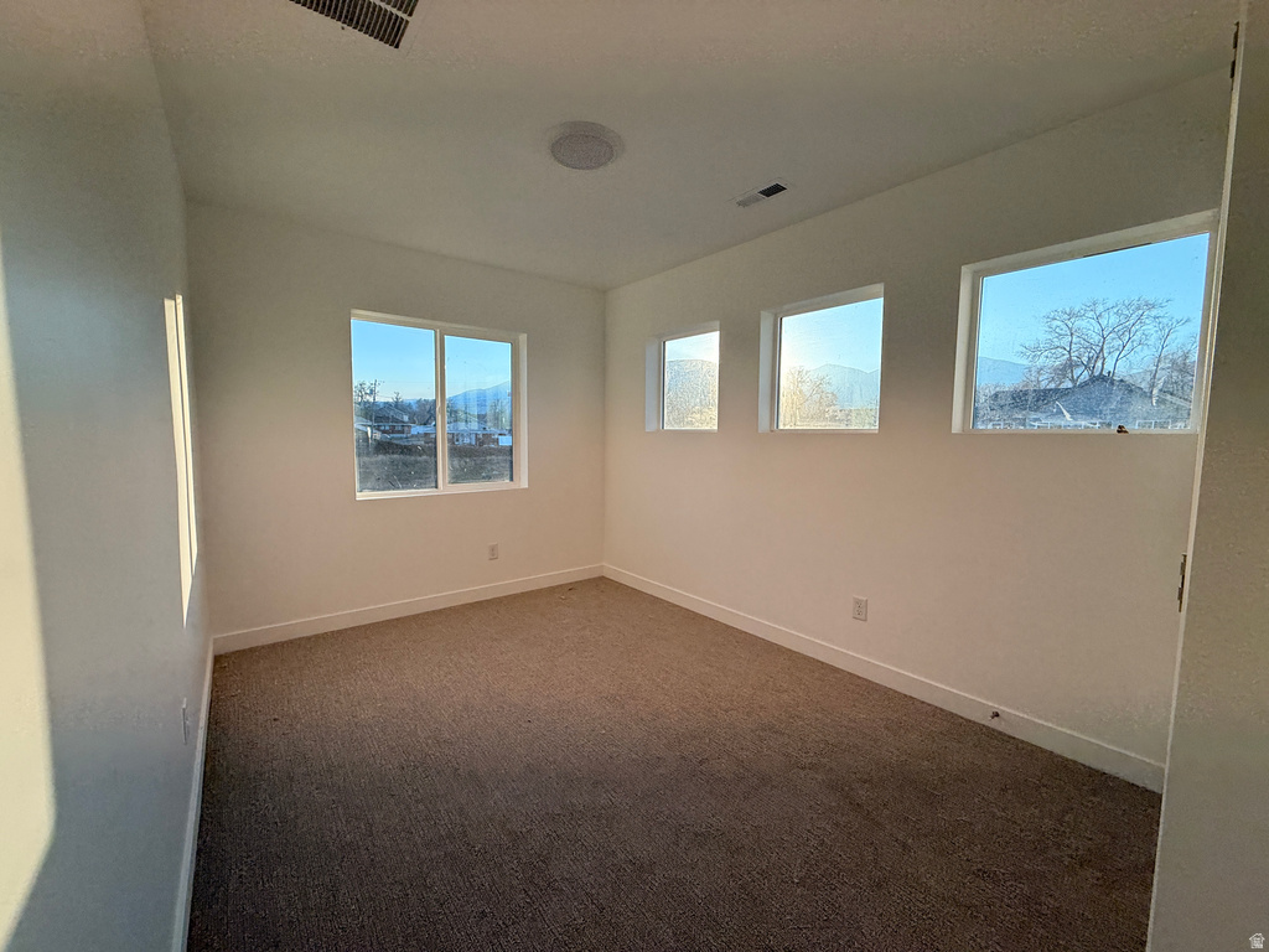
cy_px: 476
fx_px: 513
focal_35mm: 14
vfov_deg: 85.7
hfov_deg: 102.1
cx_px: 634
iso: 64
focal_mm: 2.22
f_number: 2.2
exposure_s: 1/479
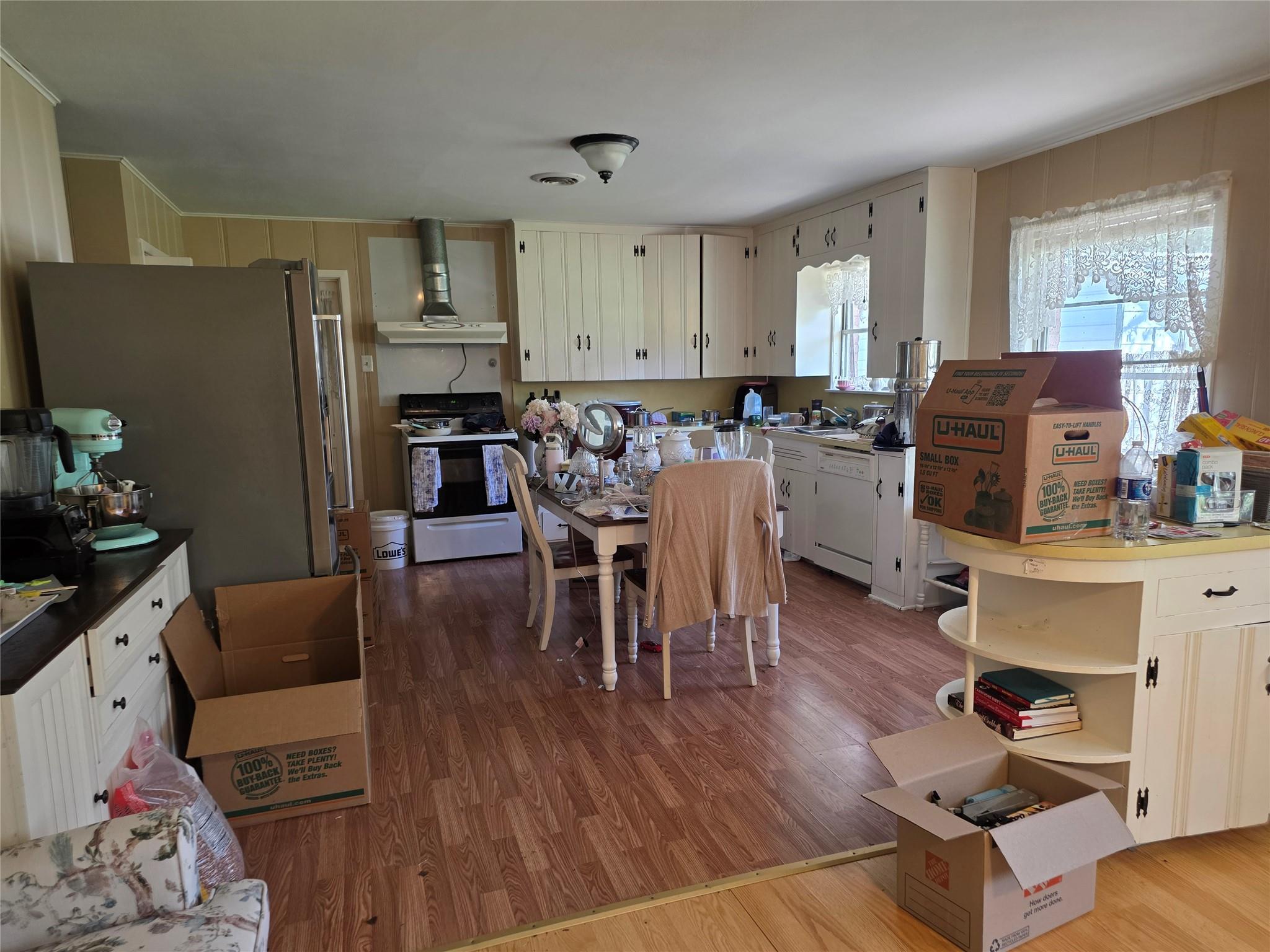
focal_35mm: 23
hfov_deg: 73.9
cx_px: 635
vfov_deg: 58.9
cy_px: 476
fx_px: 844
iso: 125
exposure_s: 1/60
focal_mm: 6.25
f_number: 1.7
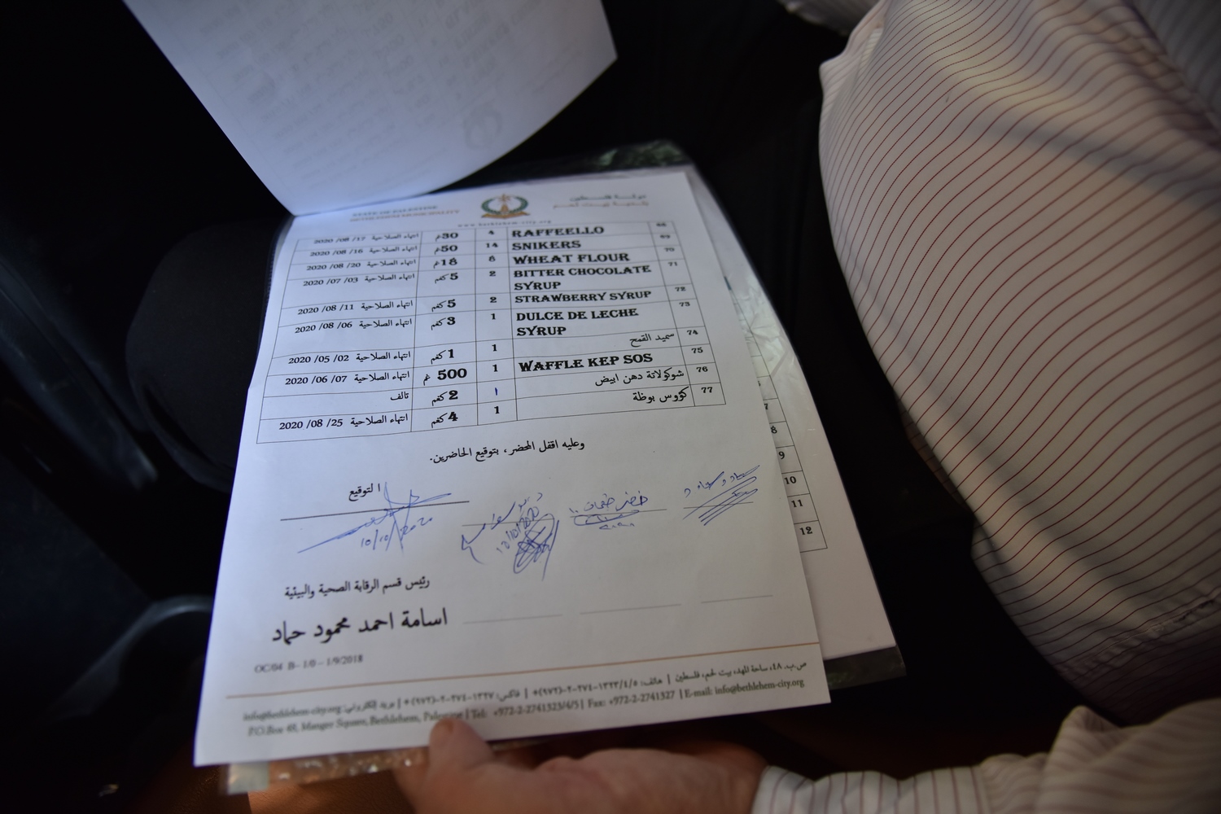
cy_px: 407
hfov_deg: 73.7
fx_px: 814
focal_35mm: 24
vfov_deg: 53.1
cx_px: 610
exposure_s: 1/100
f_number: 4
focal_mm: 24
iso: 400
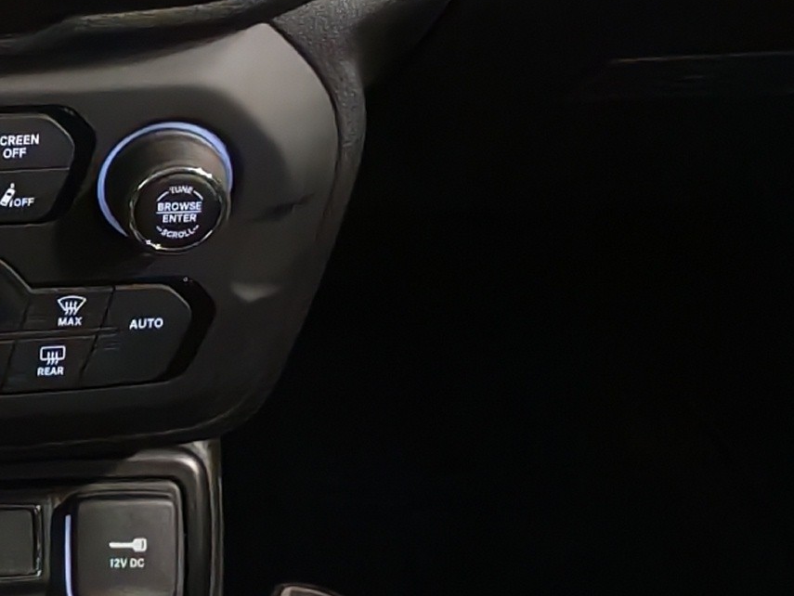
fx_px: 3626
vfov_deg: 9.4
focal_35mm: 158
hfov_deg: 12.0
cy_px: 254
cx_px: -371
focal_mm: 6.12
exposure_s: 1/50
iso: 2500
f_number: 1.9
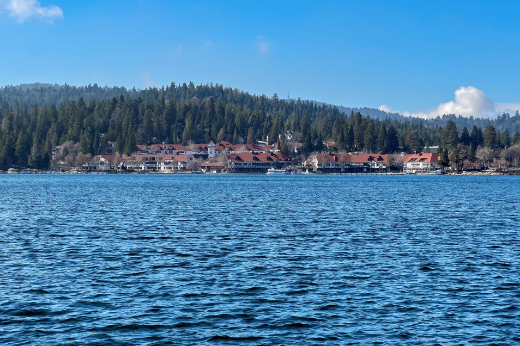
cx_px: 269
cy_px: 157
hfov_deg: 23.6
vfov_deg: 15.9
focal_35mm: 86
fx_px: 1242
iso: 32
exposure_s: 1/750
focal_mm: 9
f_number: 2.8
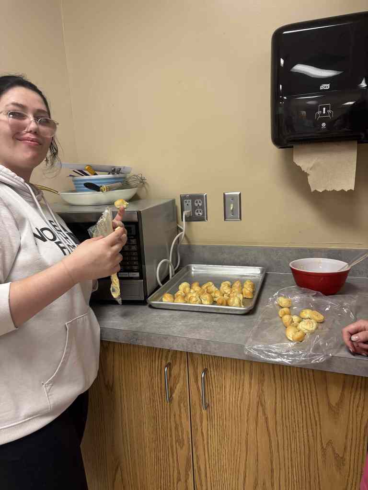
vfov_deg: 67.3
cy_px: 245
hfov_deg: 53.1
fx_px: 369
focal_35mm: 26
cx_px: 184
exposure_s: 1/60
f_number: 1.6
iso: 125
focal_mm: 5.96
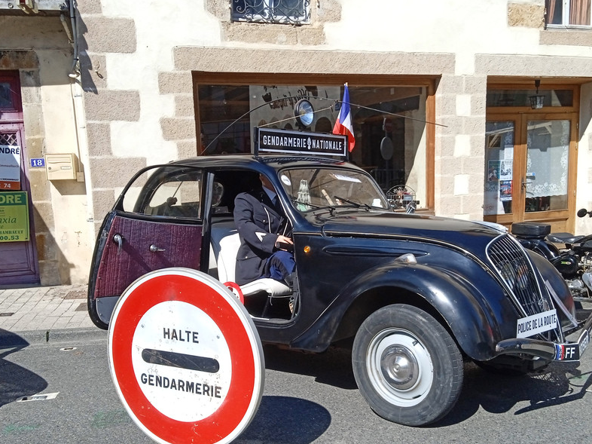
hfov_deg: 48.9
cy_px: 263
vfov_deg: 37.6
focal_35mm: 38
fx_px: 650
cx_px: 318
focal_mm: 3.43
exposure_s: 1/871
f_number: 2.2
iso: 100
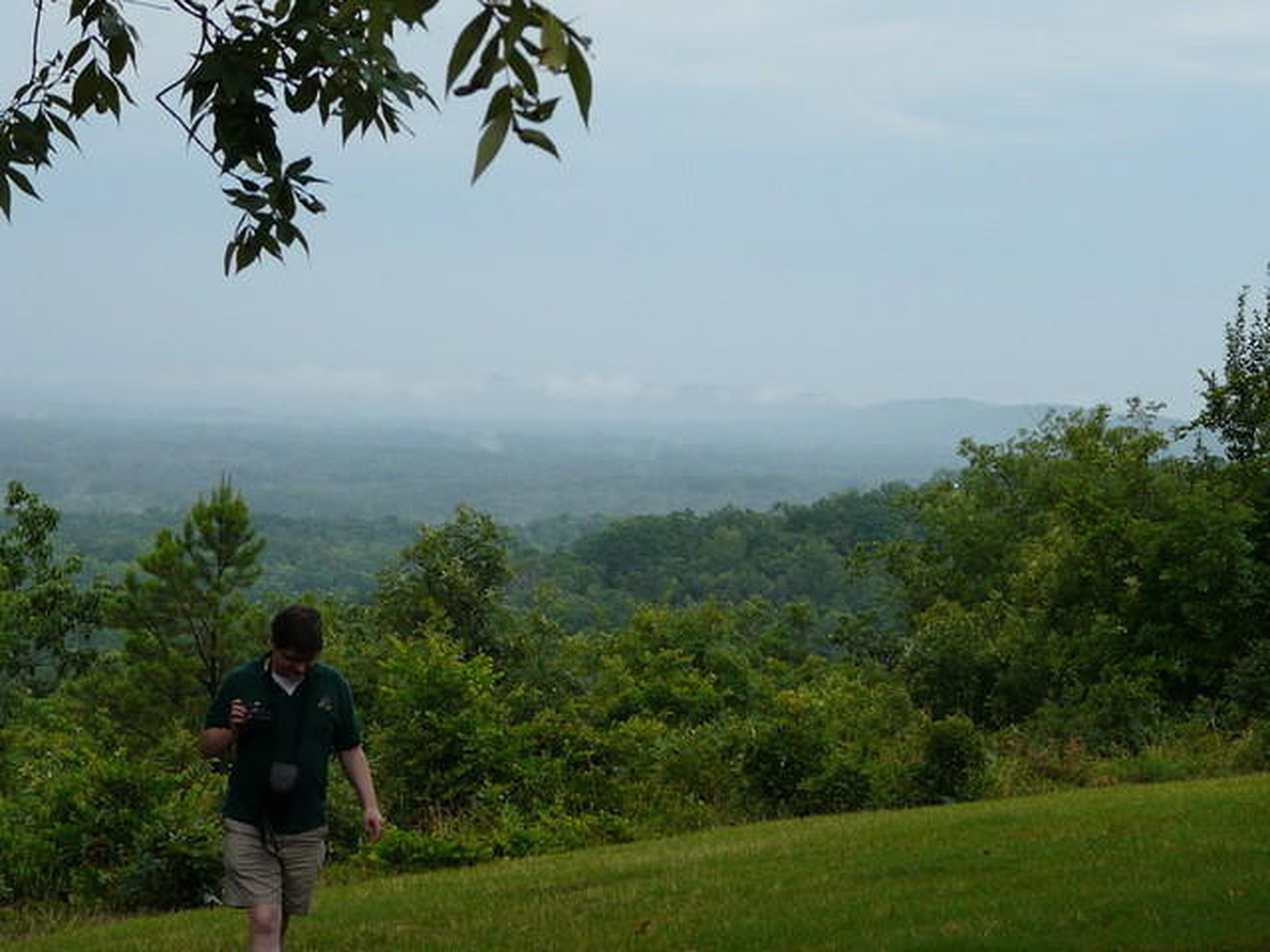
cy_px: 476
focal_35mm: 93
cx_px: 635
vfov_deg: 15.9
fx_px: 3412
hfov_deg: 21.1
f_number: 3.2
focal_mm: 12
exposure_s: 1/80
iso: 100
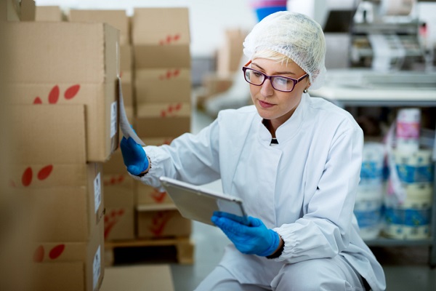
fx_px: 606
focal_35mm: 50
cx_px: 218
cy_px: 146
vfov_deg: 27.0
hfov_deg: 39.6
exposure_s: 1/320
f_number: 1.8
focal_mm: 50
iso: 500
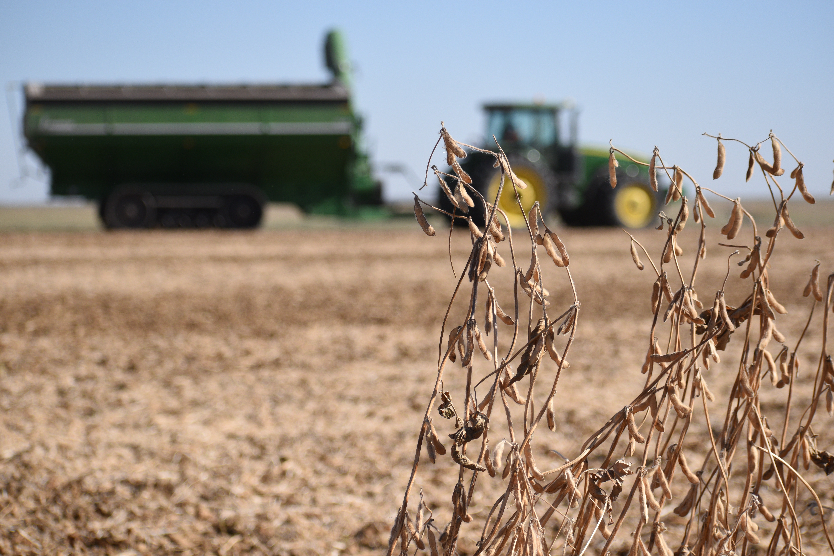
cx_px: 417
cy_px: 278
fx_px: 2432
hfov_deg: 19.5
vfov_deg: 13.0
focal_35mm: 105
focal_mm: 70
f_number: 4.5
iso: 250
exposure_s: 1/2000
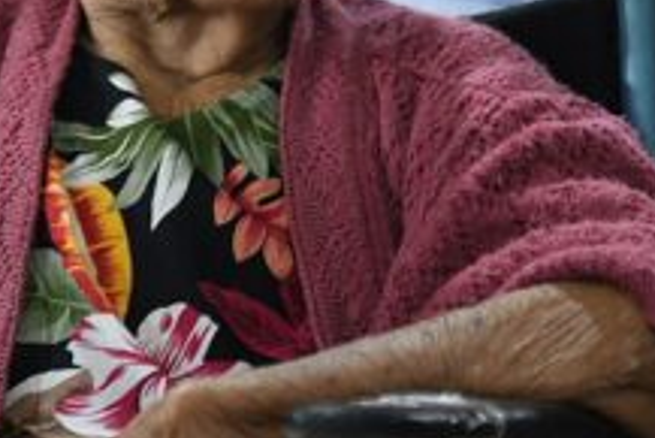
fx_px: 5553
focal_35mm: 305
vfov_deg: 4.5
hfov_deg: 6.7
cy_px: -45
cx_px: 88
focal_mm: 95
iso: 1000
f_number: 2.8
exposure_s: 1/20
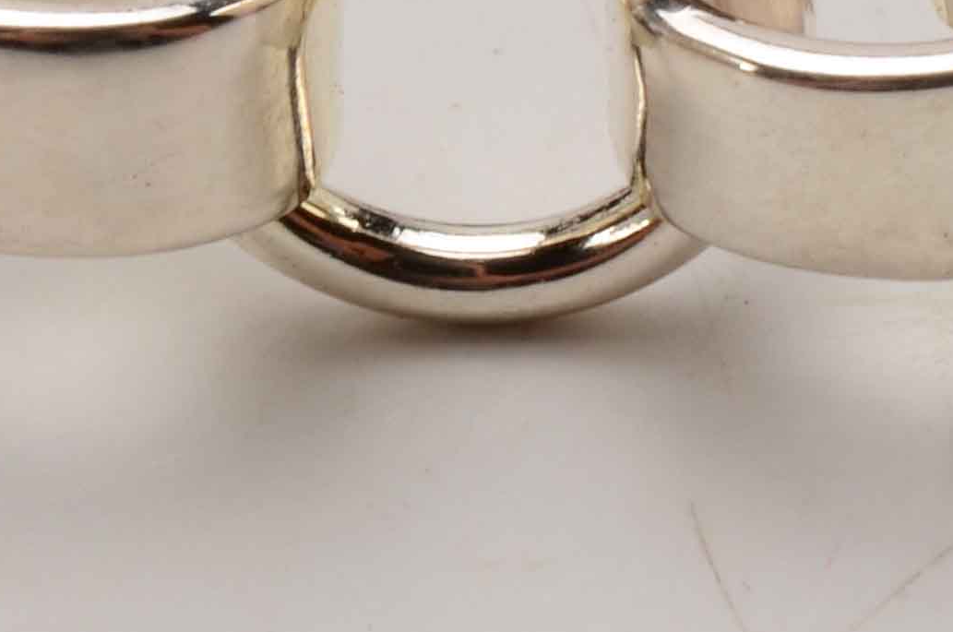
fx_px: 10396
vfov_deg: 3.5
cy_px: -594
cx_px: 566
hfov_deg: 5.2
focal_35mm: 393
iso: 100
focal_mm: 55
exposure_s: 1/160
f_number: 32
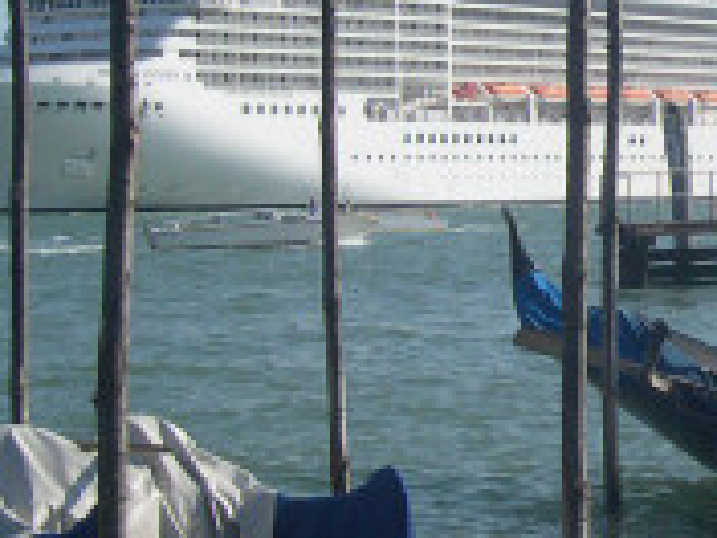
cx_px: 880
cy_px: 212
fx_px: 2858
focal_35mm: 138
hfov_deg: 13.8
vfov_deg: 10.7
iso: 100
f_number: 7.6
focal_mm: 8
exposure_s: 1/247
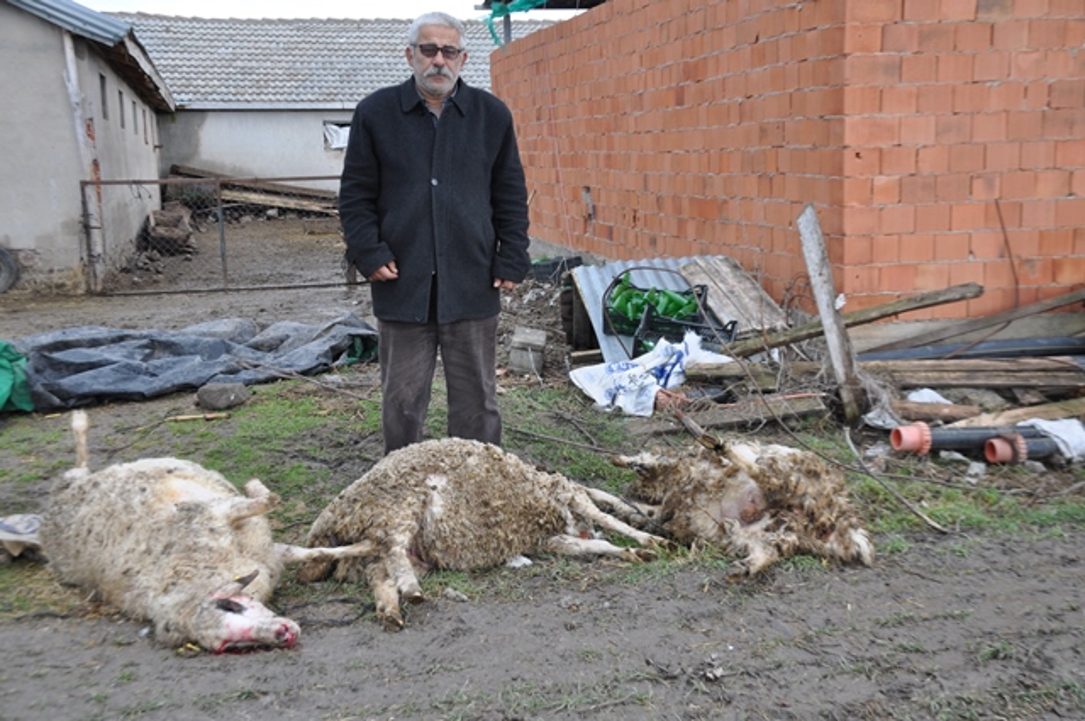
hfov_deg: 46.5
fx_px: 1264
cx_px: 542
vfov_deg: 31.8
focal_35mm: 42
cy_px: 360
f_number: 5.6
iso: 320
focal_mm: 28
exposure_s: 1/125
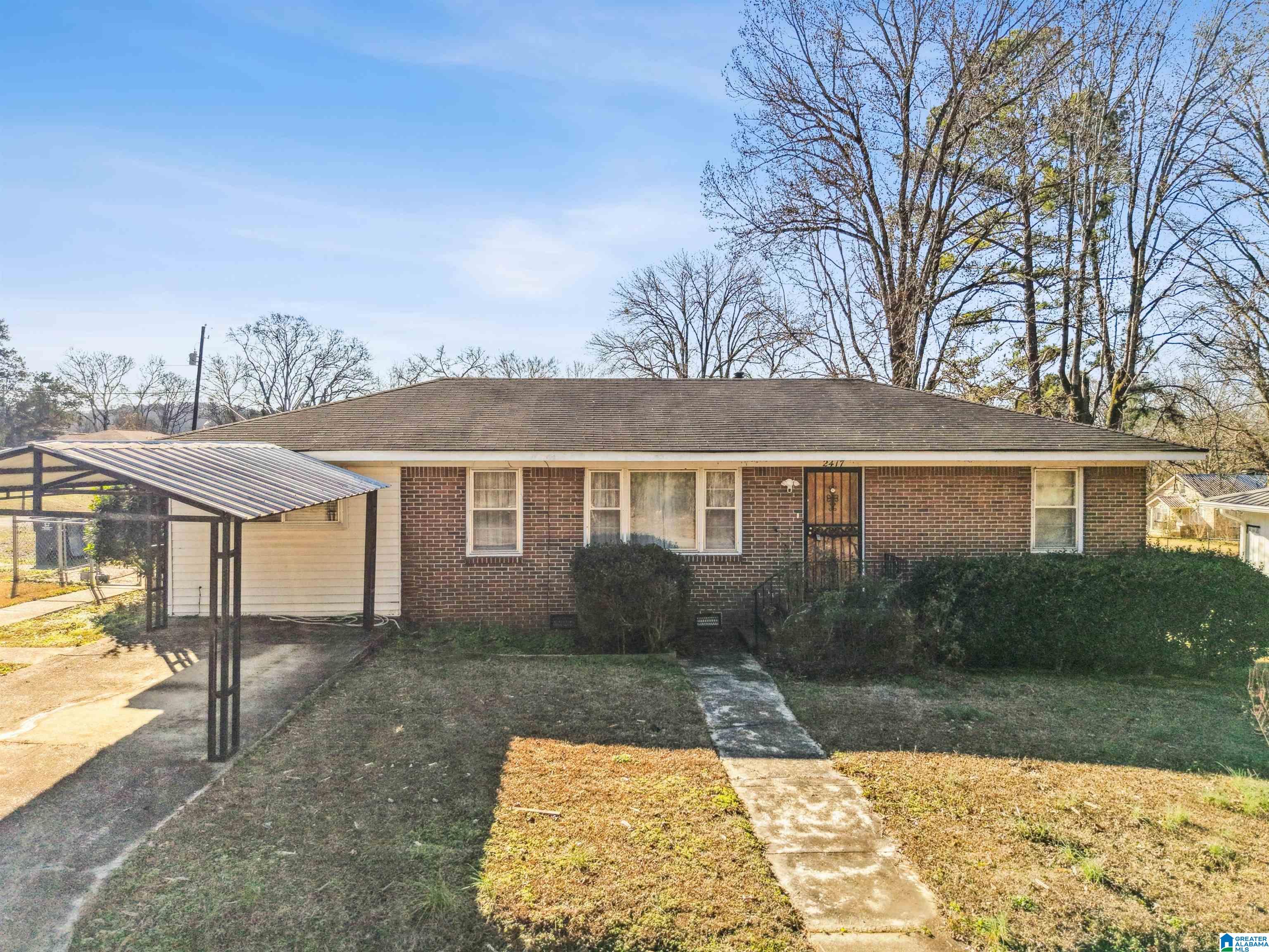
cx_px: 634
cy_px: 476
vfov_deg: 56.8
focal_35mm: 24
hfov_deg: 71.6
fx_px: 880
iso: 210
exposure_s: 1/4000
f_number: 1.8
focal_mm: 8.7
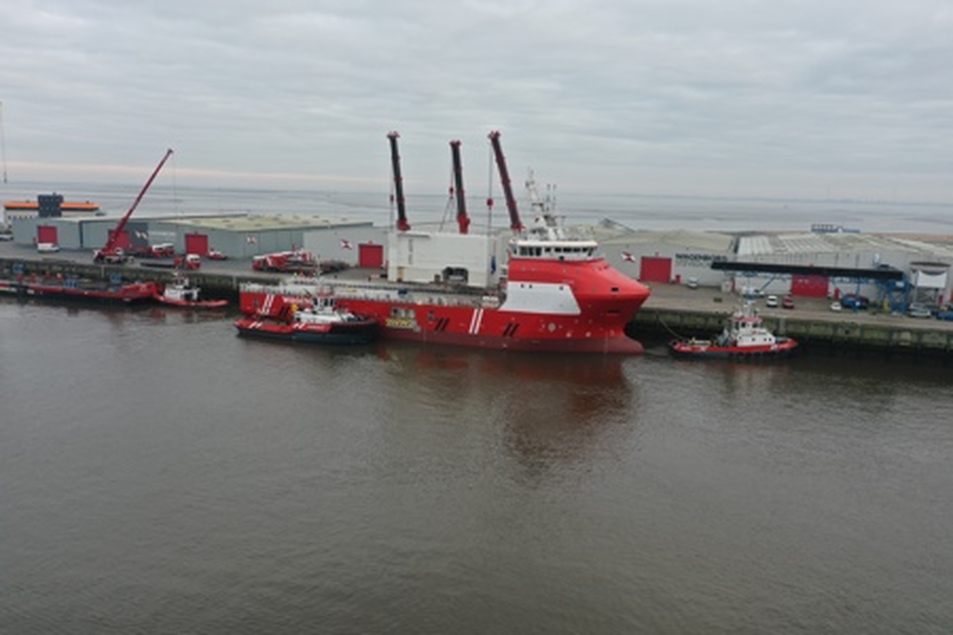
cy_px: 318
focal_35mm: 28
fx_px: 741
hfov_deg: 65.5
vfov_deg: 46.4
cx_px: 476
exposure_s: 1/160
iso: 100
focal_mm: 10.26
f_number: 4.5
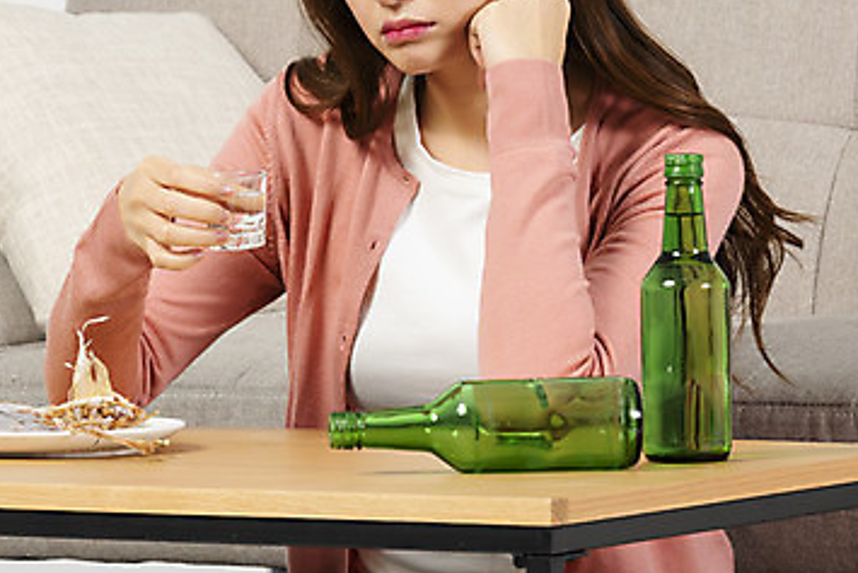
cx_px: 422
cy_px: 104
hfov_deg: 7.0
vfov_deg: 4.7
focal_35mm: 295
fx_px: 7033
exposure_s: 1/125
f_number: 11
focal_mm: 175
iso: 100
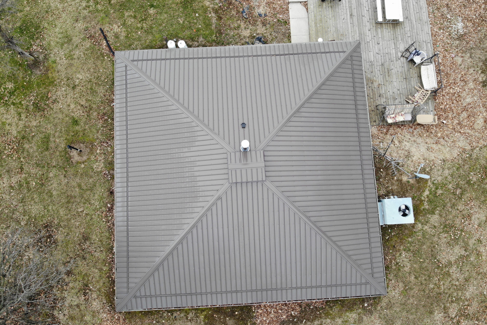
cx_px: 243
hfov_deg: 71.5
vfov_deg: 51.3
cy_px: 158
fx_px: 338
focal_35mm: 25
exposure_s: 1/51.8
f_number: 2.8
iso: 113
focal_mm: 4.5
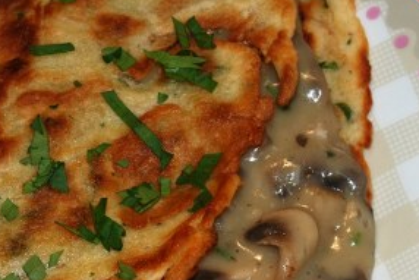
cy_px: 287
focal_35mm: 210
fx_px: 2445
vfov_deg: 6.5
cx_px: 123
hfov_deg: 9.8
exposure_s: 1/60
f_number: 5
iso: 200
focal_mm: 50
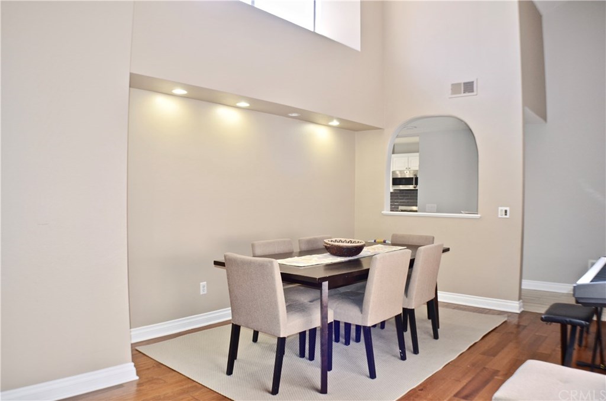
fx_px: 554
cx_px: 303
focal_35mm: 33
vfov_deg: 39.8
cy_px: 200
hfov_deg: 57.3
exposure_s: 1/30
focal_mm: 22
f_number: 3.8
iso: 220
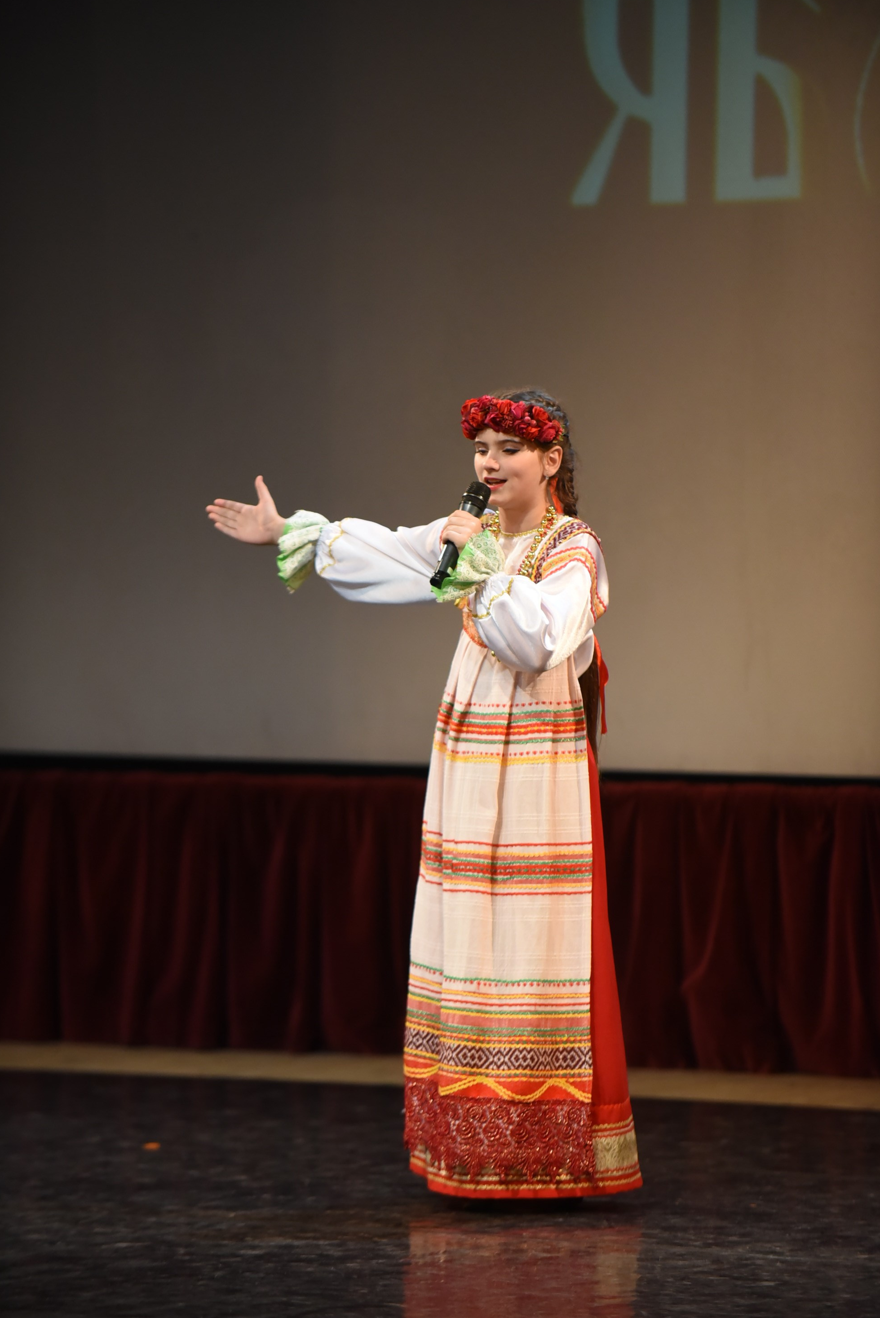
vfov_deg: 10.0
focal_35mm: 205
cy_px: 662
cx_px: 434
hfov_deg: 6.7
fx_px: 7510
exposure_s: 1/500
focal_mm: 200
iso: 2500
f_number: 2.8
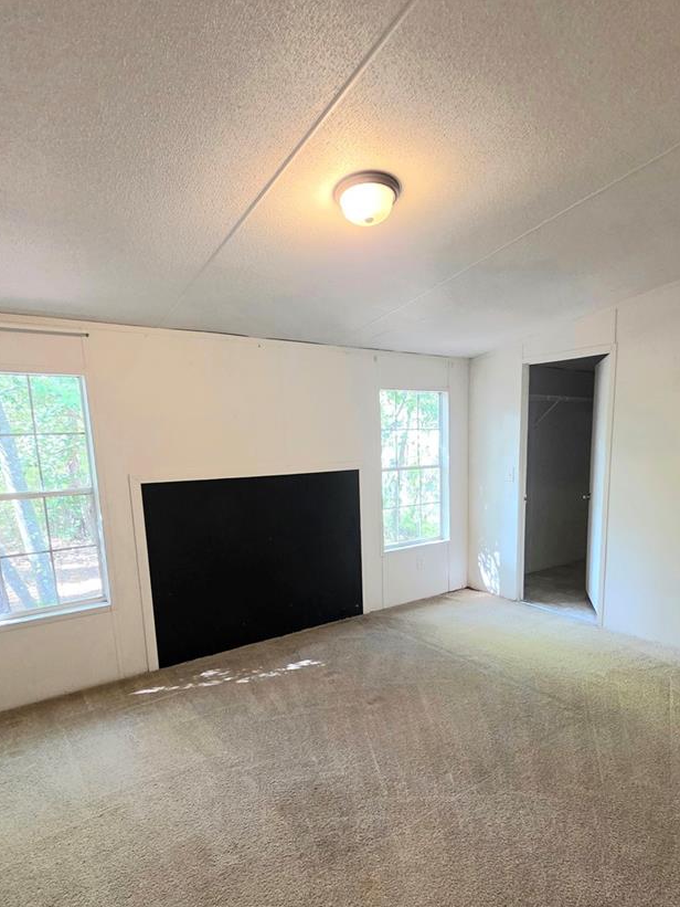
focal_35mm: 19
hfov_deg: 68.4
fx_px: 498
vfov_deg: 83.8
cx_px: 383
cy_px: 536
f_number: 1.9
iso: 640
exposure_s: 1/60.2
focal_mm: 2.2
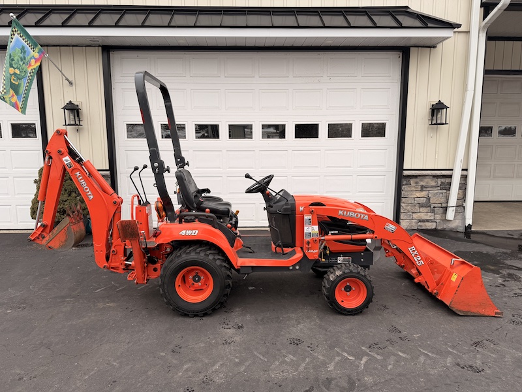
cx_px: 261
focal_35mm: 24
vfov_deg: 56.8
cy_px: 196
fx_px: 362
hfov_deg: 71.6
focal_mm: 6.76
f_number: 1.78
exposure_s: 1/567
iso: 80
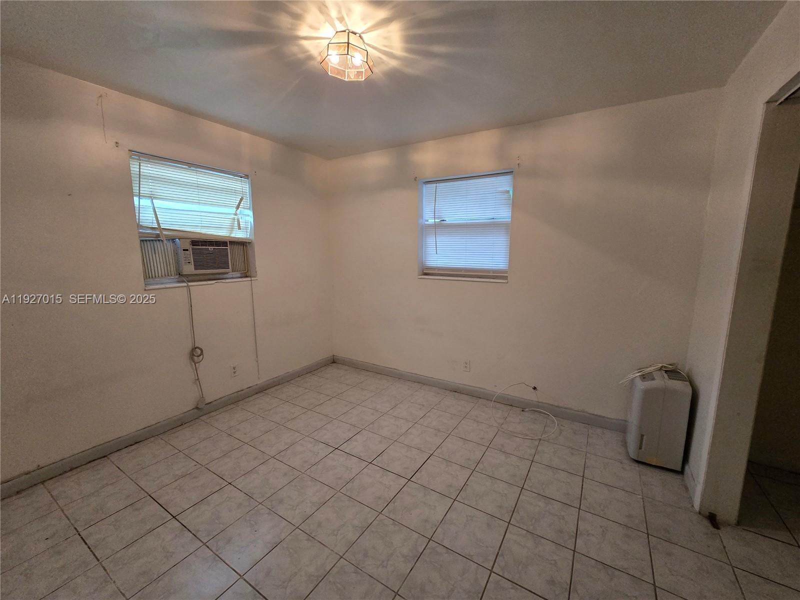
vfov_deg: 89.9
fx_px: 300
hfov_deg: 106.2
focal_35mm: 13
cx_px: 400
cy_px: 300
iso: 800
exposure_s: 1/60
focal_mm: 2.2
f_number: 2.2
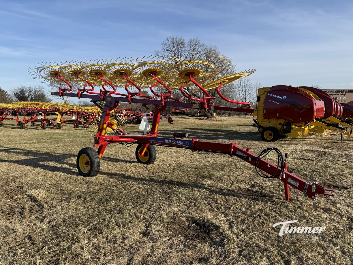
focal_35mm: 24
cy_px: 132
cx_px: 176
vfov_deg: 56.8
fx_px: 245
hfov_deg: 71.6
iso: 80
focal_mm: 6.76
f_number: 1.78
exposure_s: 1/2801
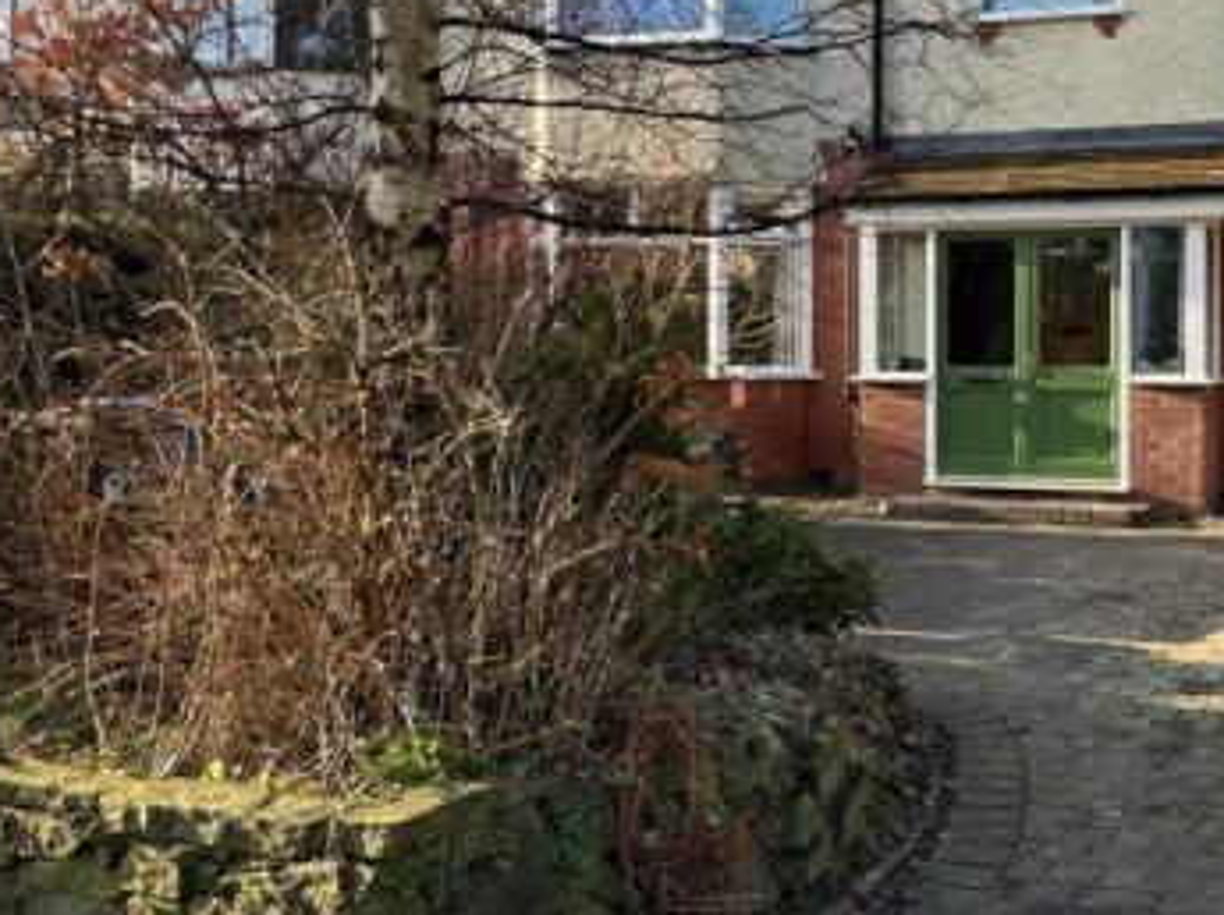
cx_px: 992
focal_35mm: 44
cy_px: 332
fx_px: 1554
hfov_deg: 41.0
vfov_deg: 32.6
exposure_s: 1/416
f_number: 1.6
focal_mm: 5.96
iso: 50
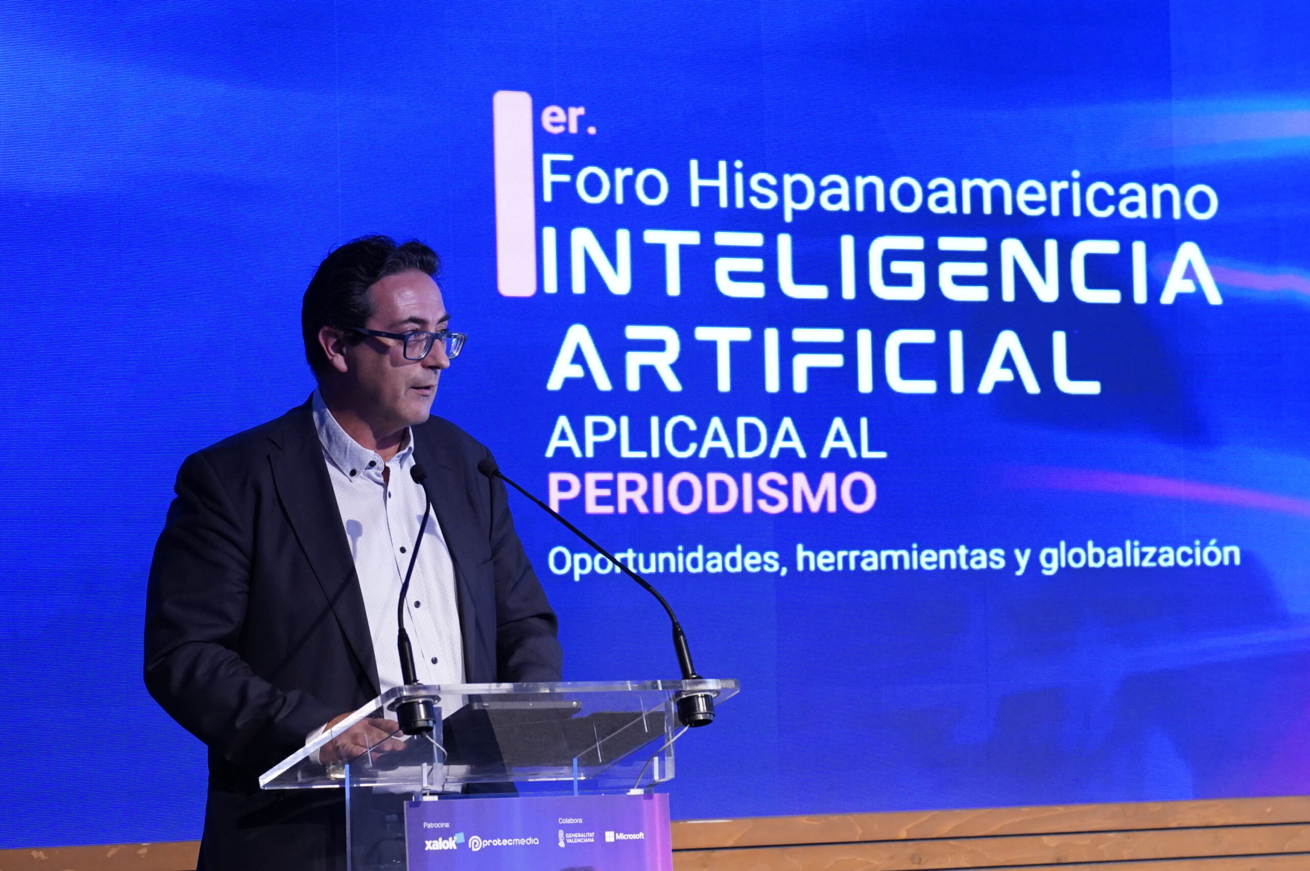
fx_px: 5708
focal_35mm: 157
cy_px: 436
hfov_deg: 13.1
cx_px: 655
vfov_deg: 8.7
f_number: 5.6
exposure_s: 1/160
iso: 3200
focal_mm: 105
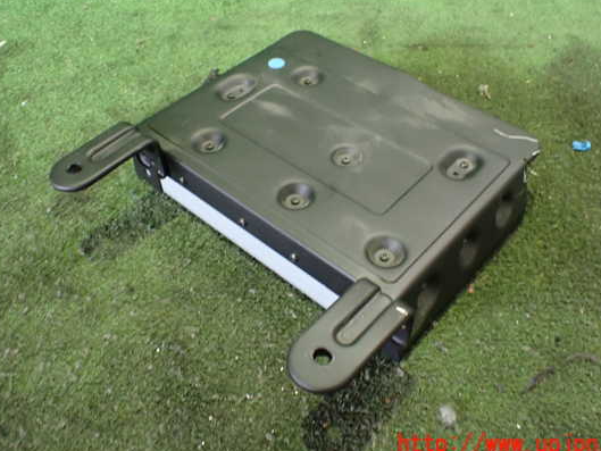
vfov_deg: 41.8
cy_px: 203
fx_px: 590
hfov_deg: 53.9
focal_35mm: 34
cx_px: 314
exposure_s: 1/30
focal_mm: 5.4
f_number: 2.3
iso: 800
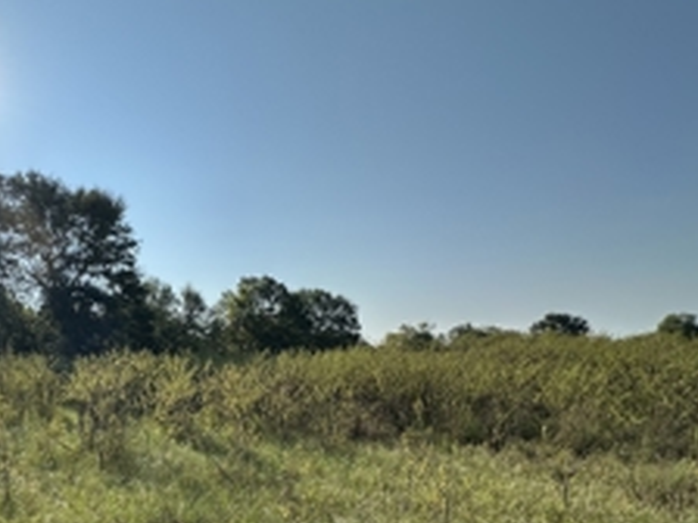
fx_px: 504
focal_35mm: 25
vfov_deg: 52.8
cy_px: 383
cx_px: 109
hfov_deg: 61.6
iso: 50
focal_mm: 2.22
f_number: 2.2
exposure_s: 1/2506
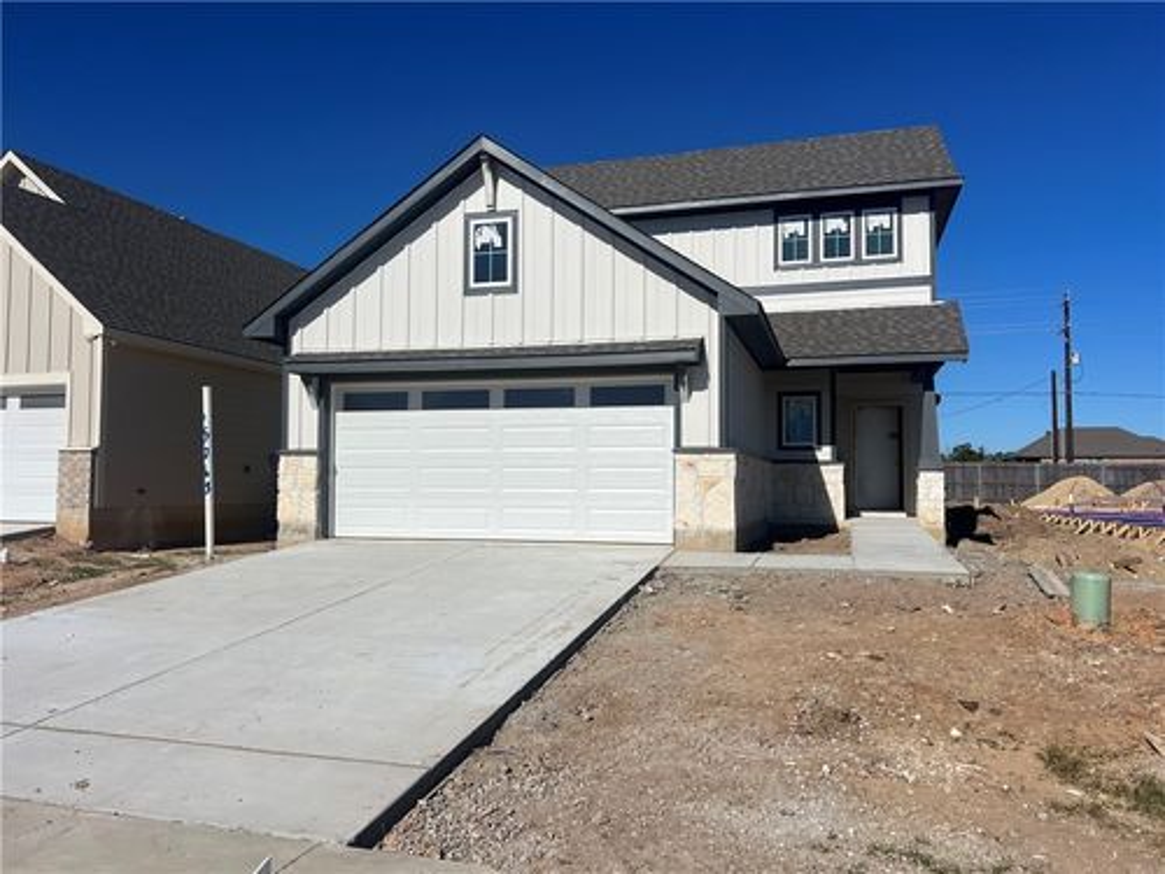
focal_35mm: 26
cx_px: 582
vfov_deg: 53.1
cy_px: 437
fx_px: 875
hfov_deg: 67.3
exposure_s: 1/14286
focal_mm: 5.7
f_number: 1.5
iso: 50
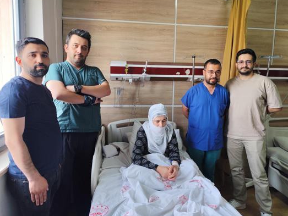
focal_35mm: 24
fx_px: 200
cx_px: 147
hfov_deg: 71.6
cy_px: 104
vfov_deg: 56.9
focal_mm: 6.14
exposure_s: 1/100
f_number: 1.65
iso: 160
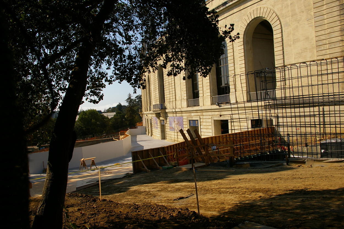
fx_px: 286
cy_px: 114
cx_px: 172
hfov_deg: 62.0
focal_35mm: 30
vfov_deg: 43.5
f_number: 13
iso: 200
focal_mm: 20
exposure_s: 1/250
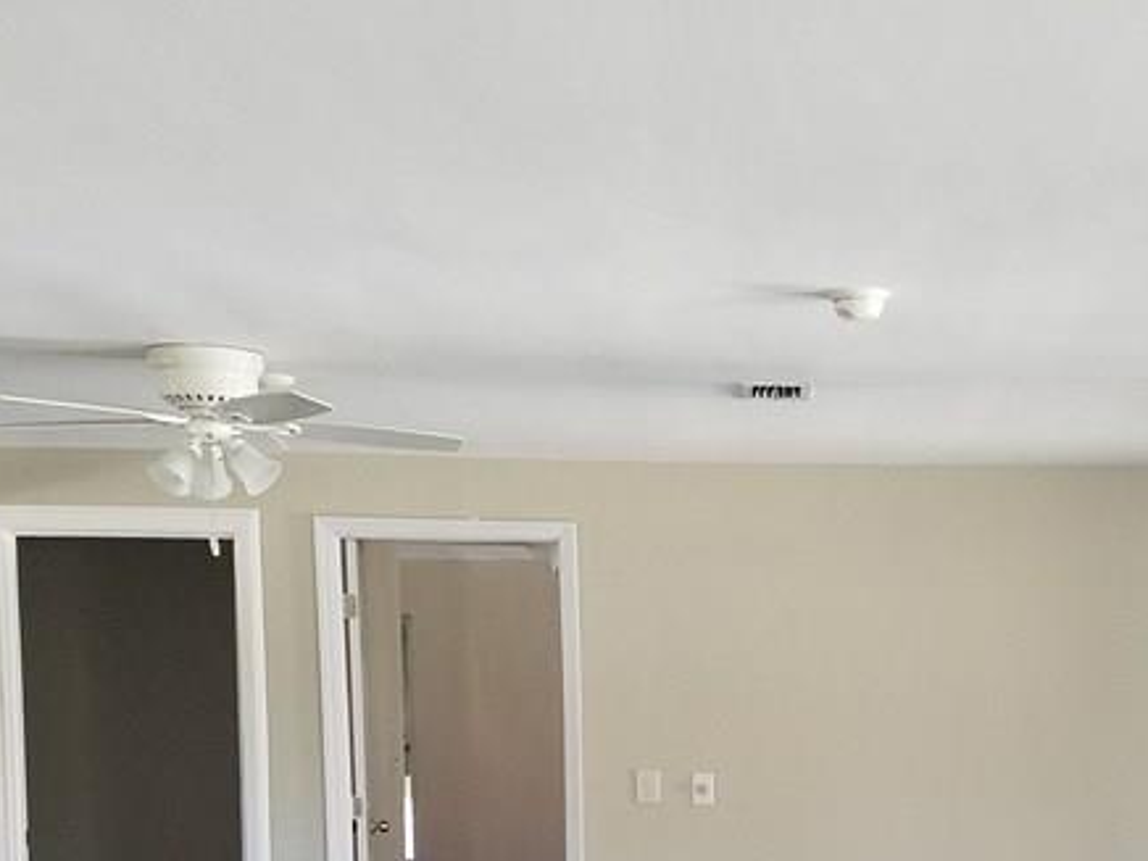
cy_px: 882
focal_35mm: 61
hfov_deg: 30.8
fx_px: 2023
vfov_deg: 23.0
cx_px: 943
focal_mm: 4.2
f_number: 1.7
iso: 160
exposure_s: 1/60
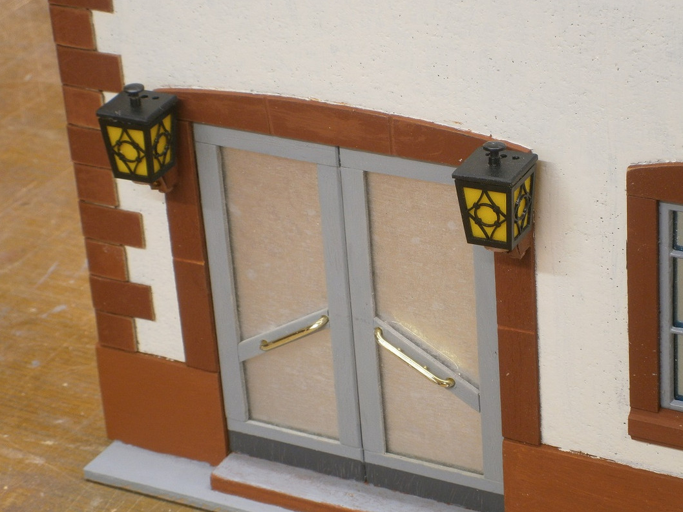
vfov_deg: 13.2
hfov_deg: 17.6
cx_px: 339
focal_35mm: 112
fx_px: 2210
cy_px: 257
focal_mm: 19.6
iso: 125
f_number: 5.8
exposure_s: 1/3
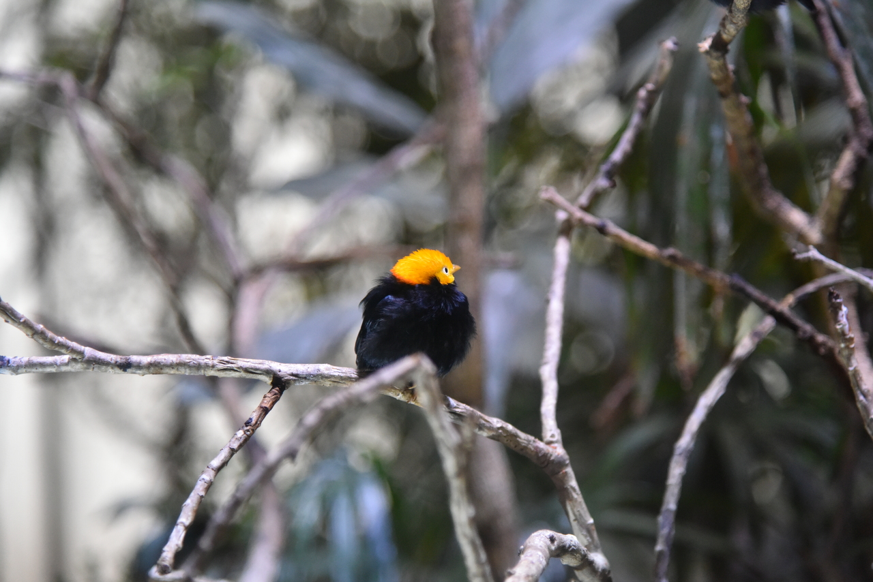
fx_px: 2910
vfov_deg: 11.4
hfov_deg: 17.1
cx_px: 436
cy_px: 291
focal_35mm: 120
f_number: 4
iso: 5000
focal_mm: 120
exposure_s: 1/250
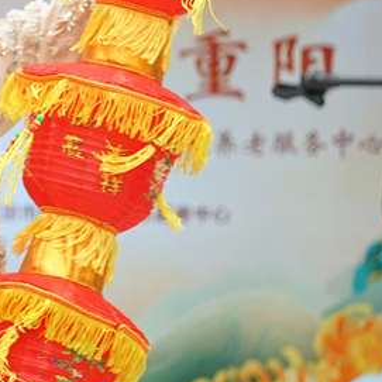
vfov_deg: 3.0
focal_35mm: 580
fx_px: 7241
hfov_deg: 3.0
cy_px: 69
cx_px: -196
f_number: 2.8
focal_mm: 171
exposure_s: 1/320
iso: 400
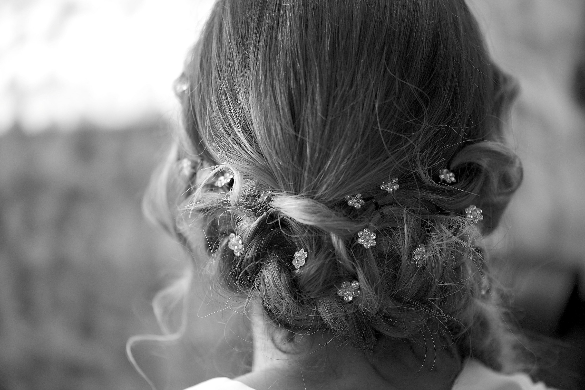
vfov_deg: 13.1
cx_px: 292
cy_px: 195
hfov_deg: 19.4
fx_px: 1707
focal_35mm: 105
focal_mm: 105
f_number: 3
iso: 1600
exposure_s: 1/160
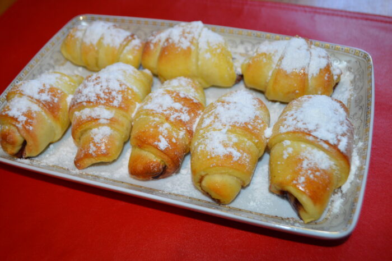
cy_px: 130
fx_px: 392
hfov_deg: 53.2
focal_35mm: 36
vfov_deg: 36.8
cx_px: 196
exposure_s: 1/60
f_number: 4
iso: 560
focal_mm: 24
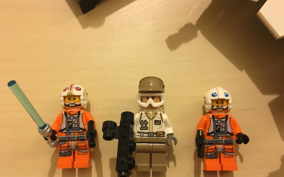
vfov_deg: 40.5
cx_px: 142
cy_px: 104
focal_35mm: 31
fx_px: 240
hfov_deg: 61.2
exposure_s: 1/20
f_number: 2.2
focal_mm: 4.15
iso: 200
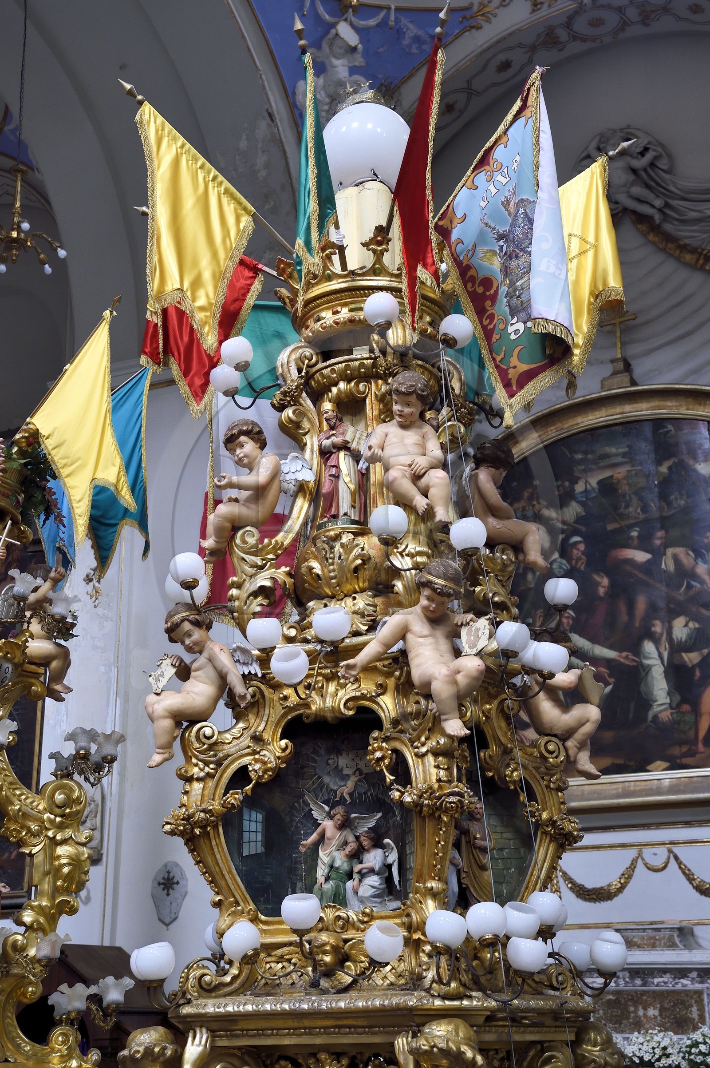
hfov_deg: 27.0
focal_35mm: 50
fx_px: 1481
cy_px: 534
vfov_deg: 39.6
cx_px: 355
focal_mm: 50
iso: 1600
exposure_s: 1/50
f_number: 6.3
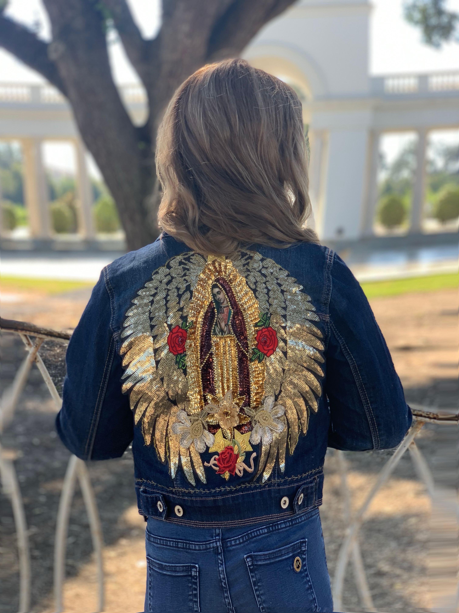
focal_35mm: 52
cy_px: 306
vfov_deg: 36.8
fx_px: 919
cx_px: 230
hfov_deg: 28.0
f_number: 2.4
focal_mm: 6
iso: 16
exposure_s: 1/122
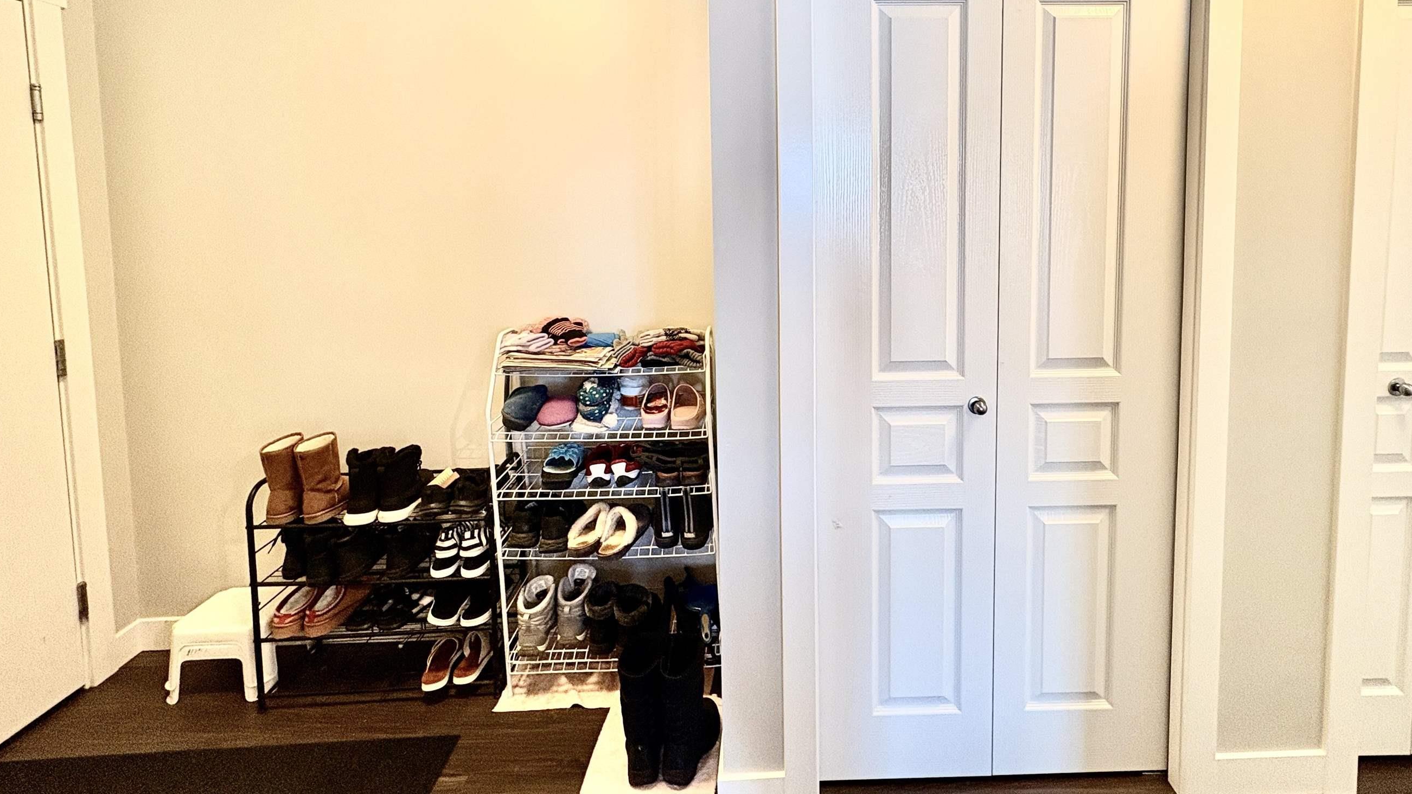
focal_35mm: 18
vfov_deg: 59.4
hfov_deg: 92.3
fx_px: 674
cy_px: 256
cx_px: 783
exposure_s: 1/60
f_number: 2.2
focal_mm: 2.22
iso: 160
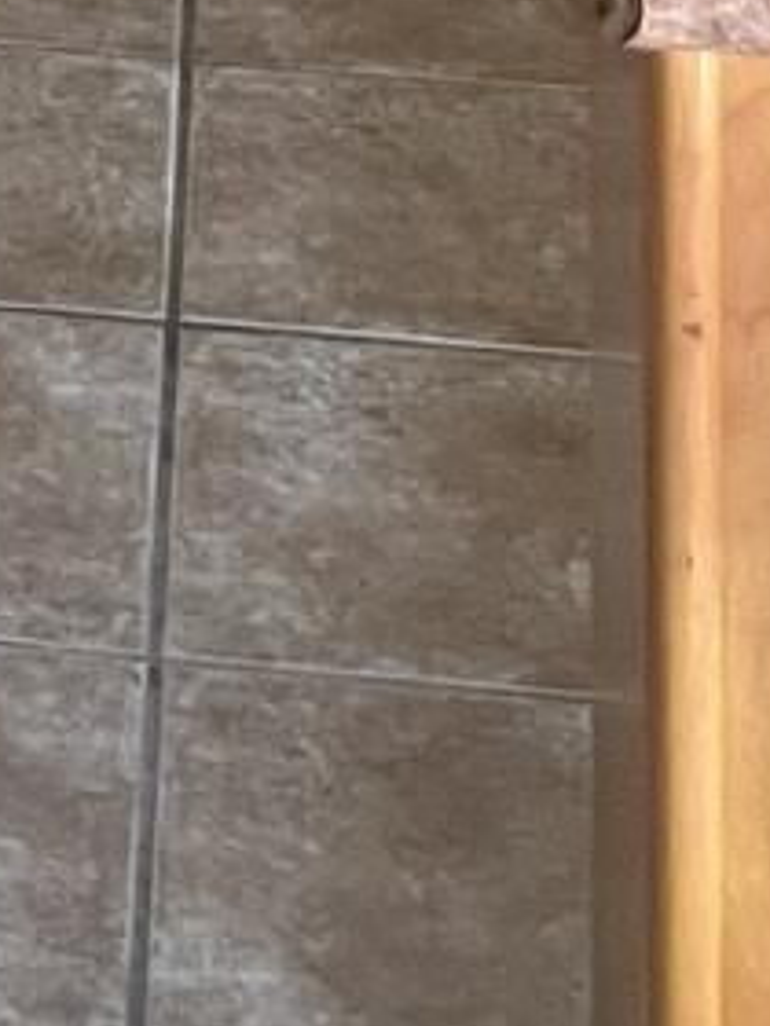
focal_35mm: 186
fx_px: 5517
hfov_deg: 7.6
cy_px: -1905
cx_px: -880
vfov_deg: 8.9
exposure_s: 1/60
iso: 160
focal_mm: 4.2
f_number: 1.6
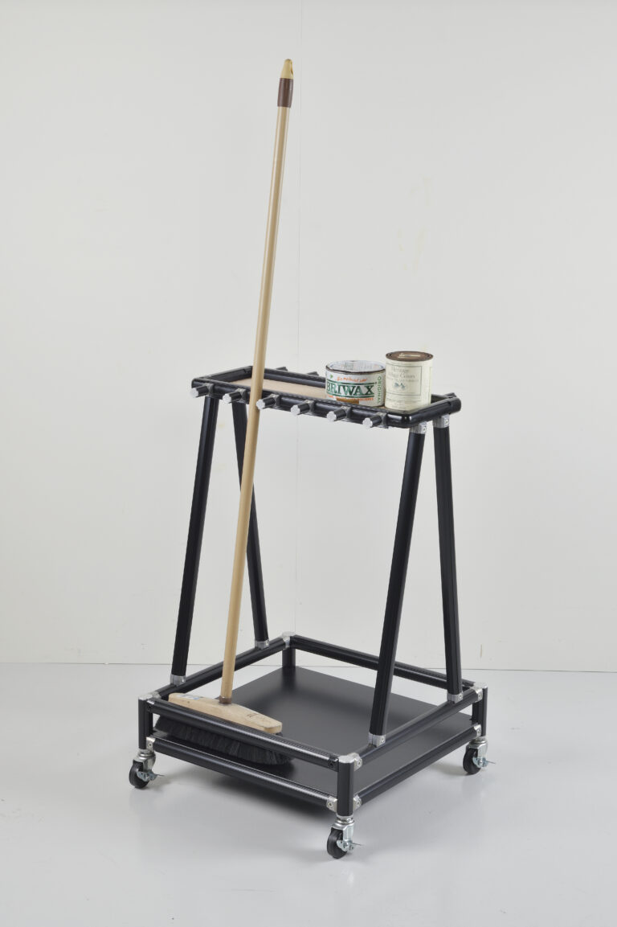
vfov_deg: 30.1
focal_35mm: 67
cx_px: 308
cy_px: 464
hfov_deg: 20.3
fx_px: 1723
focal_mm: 56
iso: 200
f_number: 20
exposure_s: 1/125
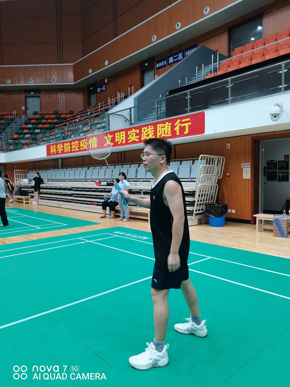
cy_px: 194
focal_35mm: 26
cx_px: 145
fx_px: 290
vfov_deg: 67.3
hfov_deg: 53.1
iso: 640
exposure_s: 1/100
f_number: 1.8
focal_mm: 5.58
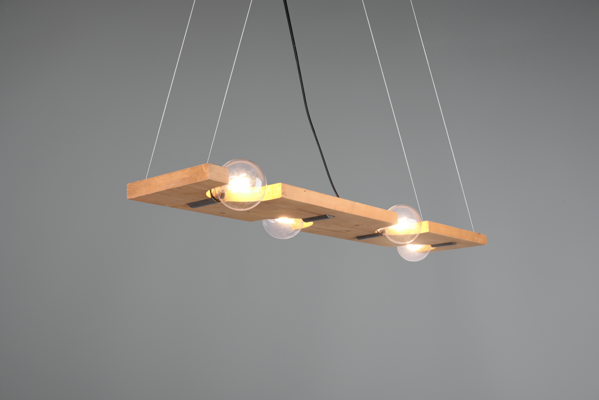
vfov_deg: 28.1
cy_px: 200
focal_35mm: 48
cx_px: 300
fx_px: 799
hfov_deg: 41.1
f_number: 10
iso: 100
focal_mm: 48
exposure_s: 1/13
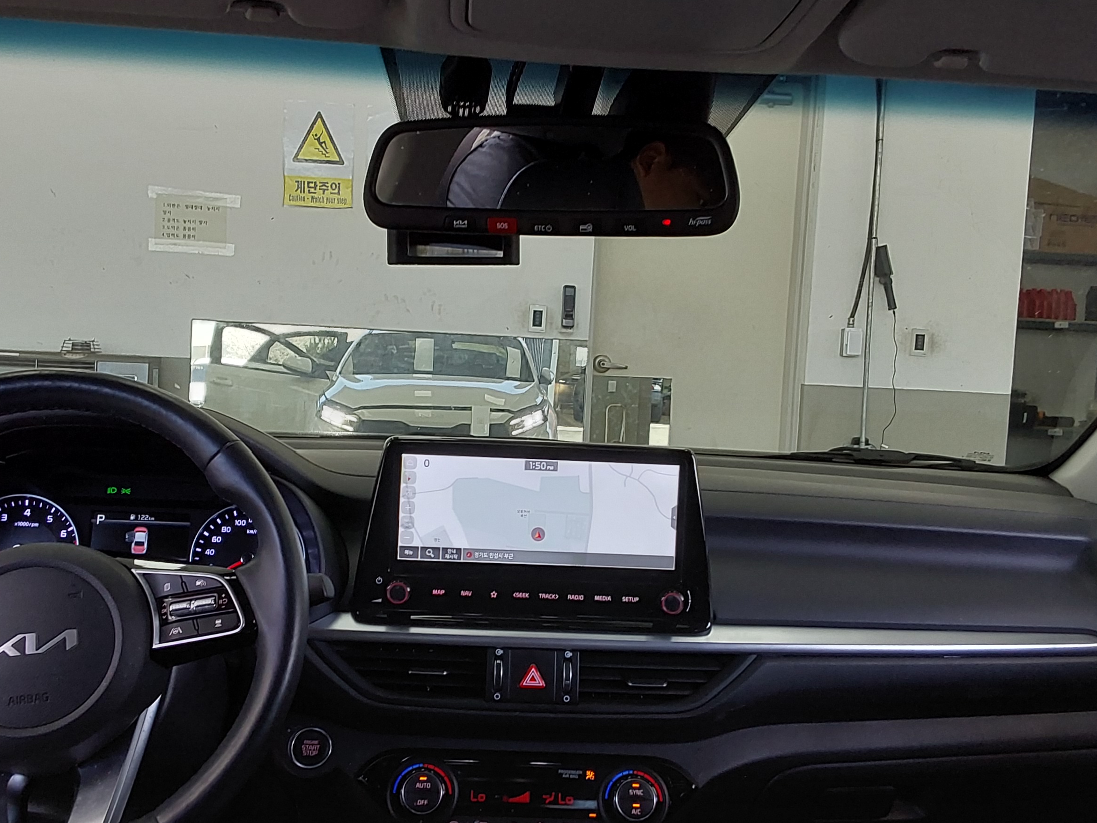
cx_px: 503
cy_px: 429
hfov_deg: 47.8
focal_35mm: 39
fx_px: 1236
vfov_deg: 36.8
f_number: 1.9
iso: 100
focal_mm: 2.91
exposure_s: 1/120
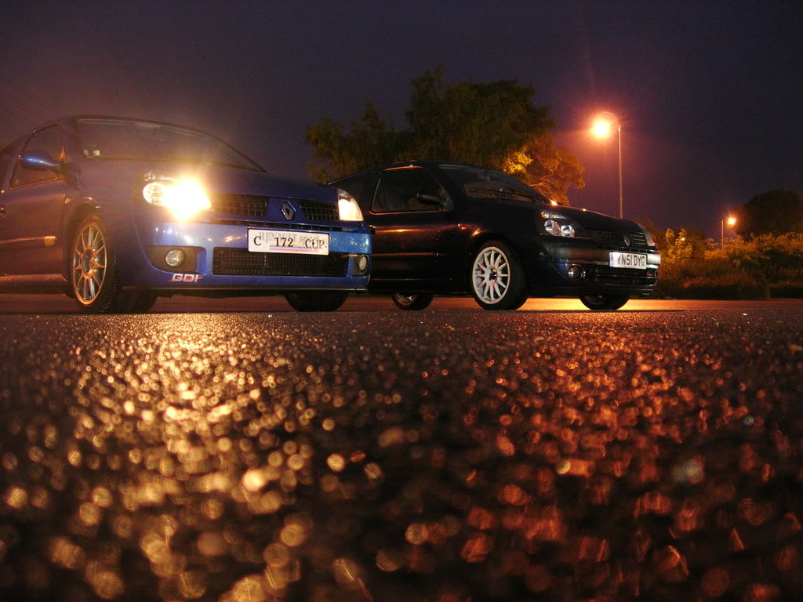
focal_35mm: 38
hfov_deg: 49.0
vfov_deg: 37.7
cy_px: 301
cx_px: 402
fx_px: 881
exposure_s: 2
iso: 200
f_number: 2.8
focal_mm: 7.8
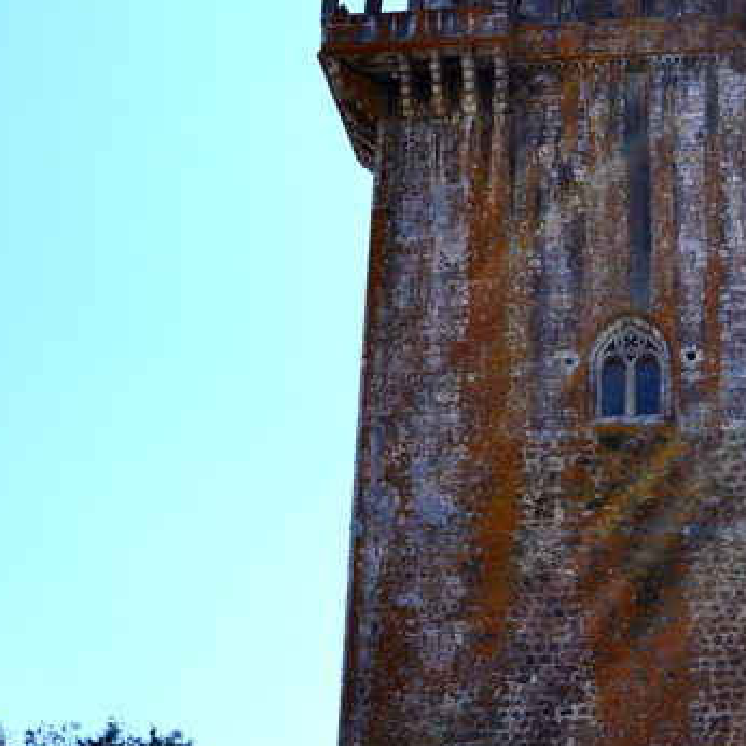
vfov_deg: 20.0
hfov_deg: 20.1
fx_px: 2072
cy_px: 686
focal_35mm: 85
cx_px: 630
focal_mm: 24
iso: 400
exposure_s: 1/400
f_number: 11
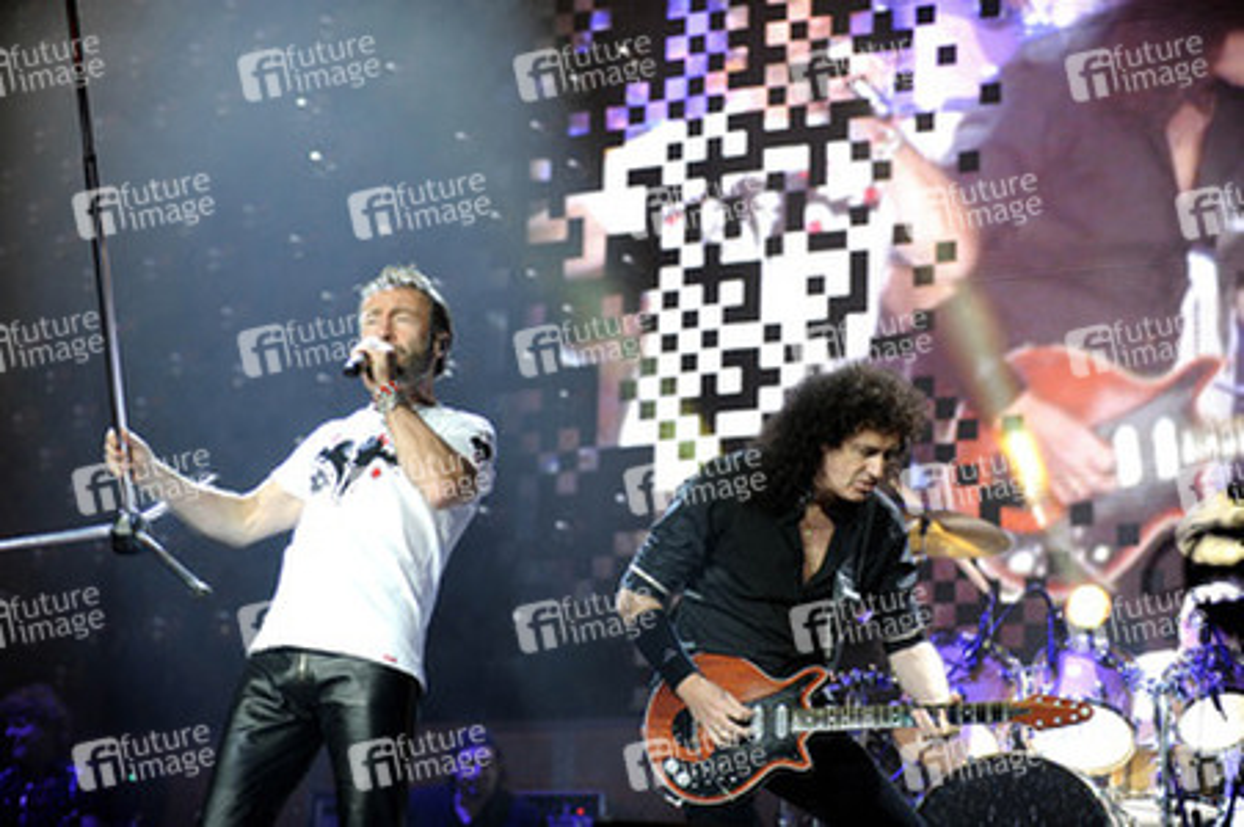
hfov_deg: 21.5
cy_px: 414
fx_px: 3280
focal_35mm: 95
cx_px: 622
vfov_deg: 14.4
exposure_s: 1/400
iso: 1000
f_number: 3.5
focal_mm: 95
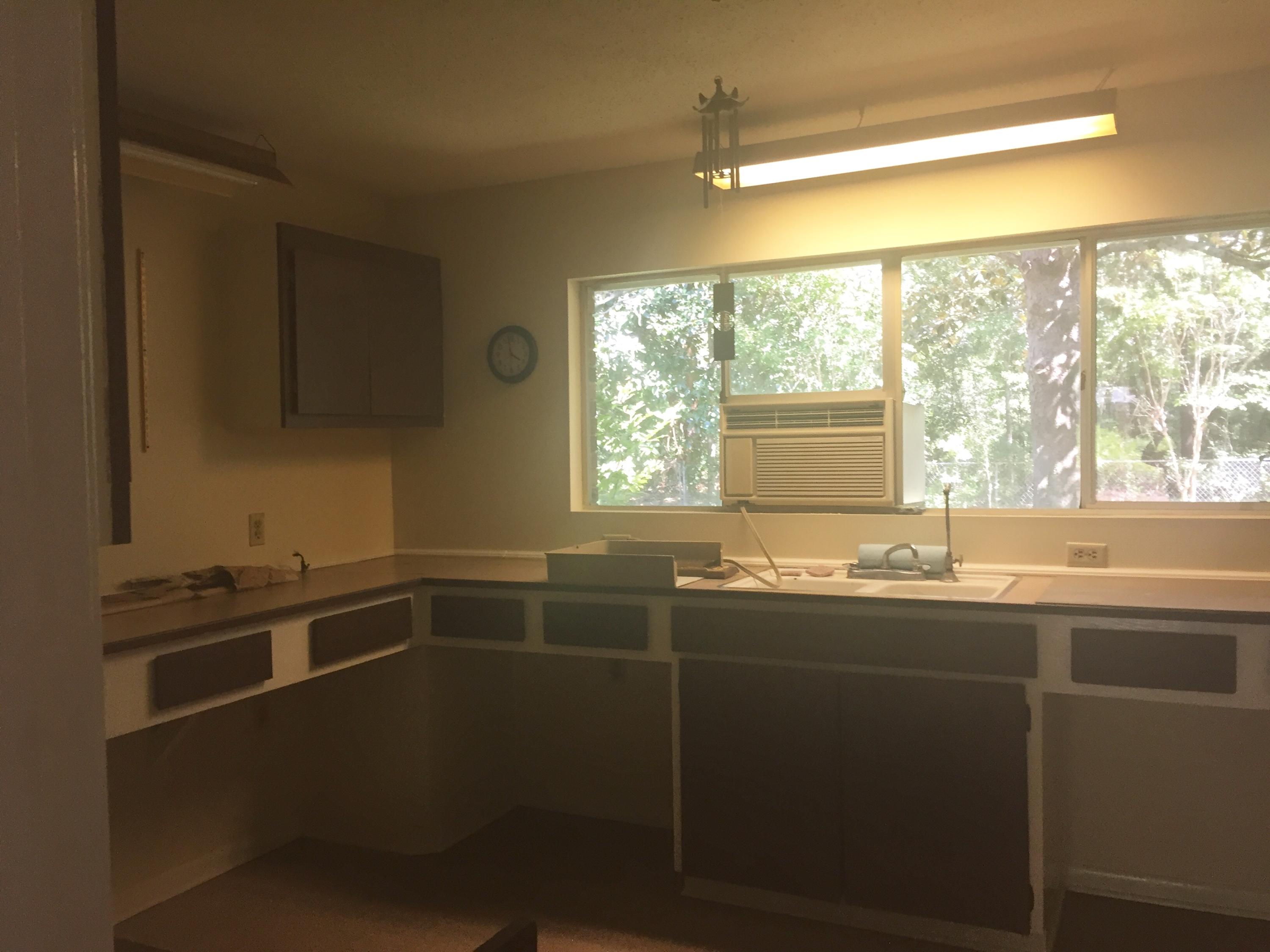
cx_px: 635
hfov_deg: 61.7
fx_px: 1064
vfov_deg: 48.2
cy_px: 476
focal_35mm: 29
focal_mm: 4.15
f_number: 2.2
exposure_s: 1/30
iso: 32
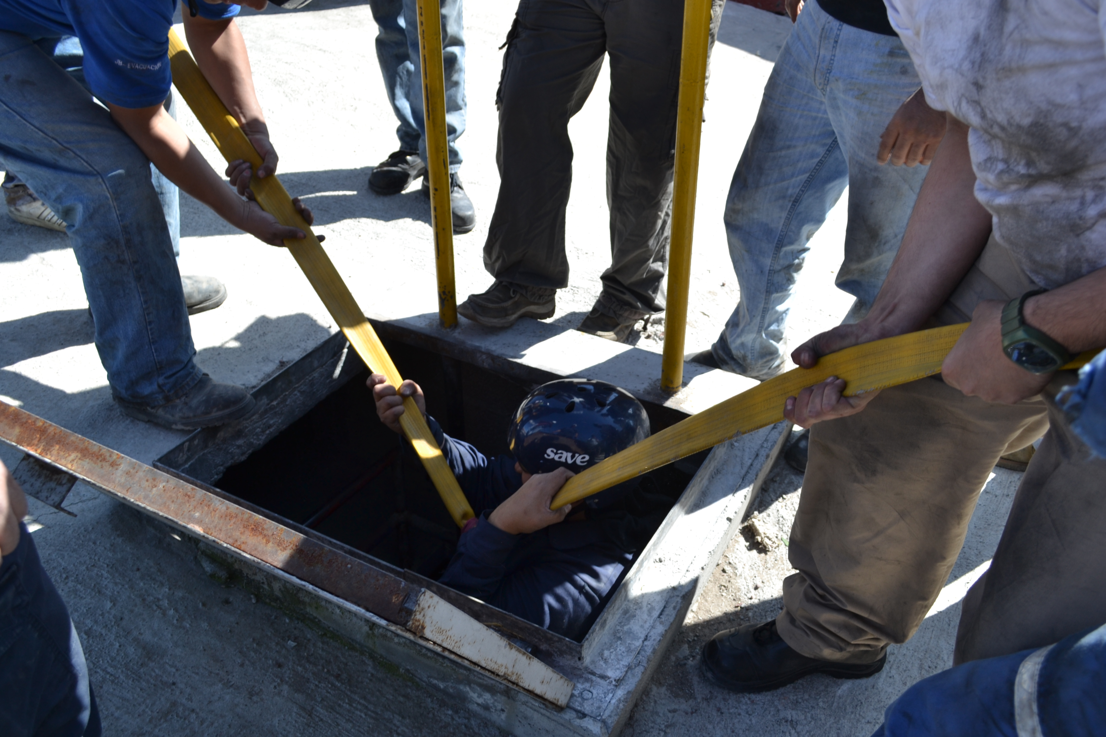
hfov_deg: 61.9
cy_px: 368
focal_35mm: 30
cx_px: 553
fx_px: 922
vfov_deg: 43.6
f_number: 6.3
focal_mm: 20
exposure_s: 1/160
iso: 100
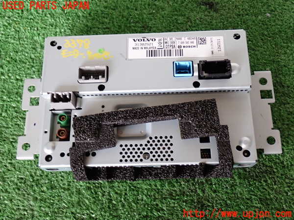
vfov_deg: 35.1
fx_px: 348
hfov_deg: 45.8
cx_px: 147
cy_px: 110
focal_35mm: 41
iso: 400
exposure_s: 1/40
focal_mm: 7.31
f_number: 2.8
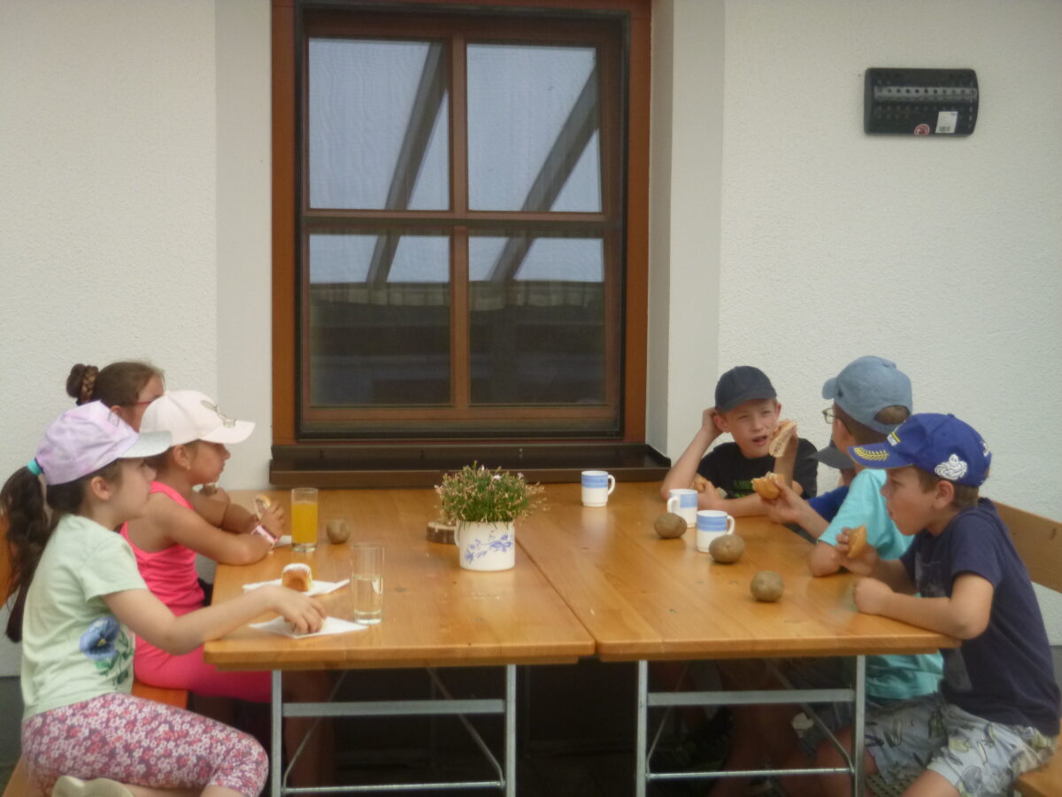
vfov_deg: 25.2
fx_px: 1779
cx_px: 531
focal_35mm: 58
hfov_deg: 33.2
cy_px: 398
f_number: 5.1
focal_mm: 10.4
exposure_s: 1/500
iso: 250
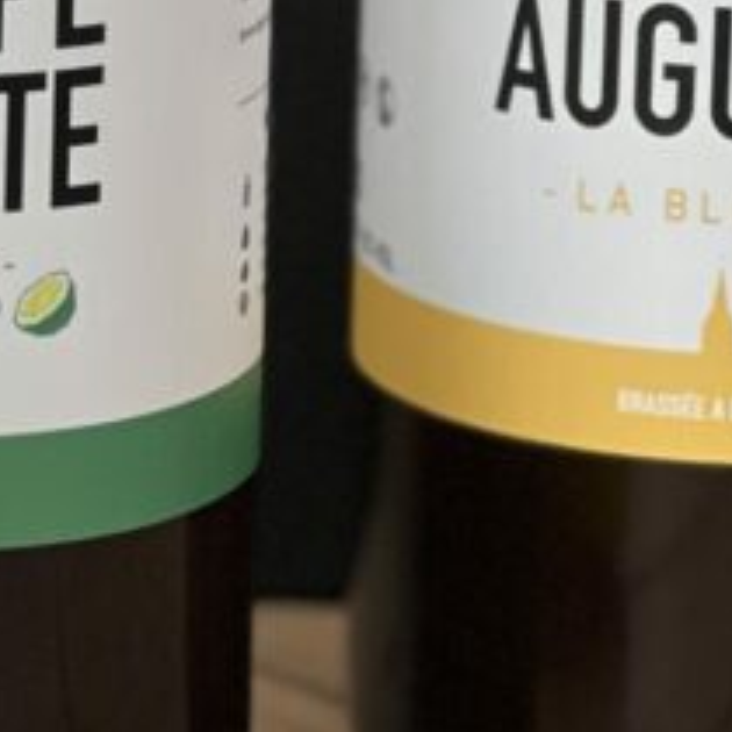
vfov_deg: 5.2
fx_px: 7943
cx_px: 84
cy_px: -369
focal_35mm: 332
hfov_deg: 5.3
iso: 125
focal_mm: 9
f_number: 2.8
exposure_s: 1/121
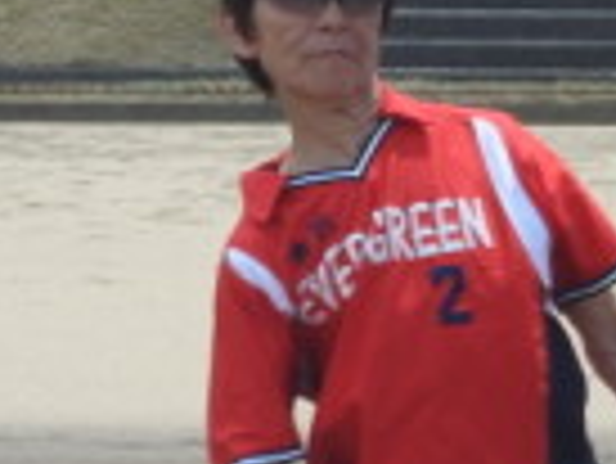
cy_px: 464
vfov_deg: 1.7
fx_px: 15567
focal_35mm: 874
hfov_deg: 2.3
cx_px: 324
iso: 100
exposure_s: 1/400
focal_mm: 35.8
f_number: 5.3
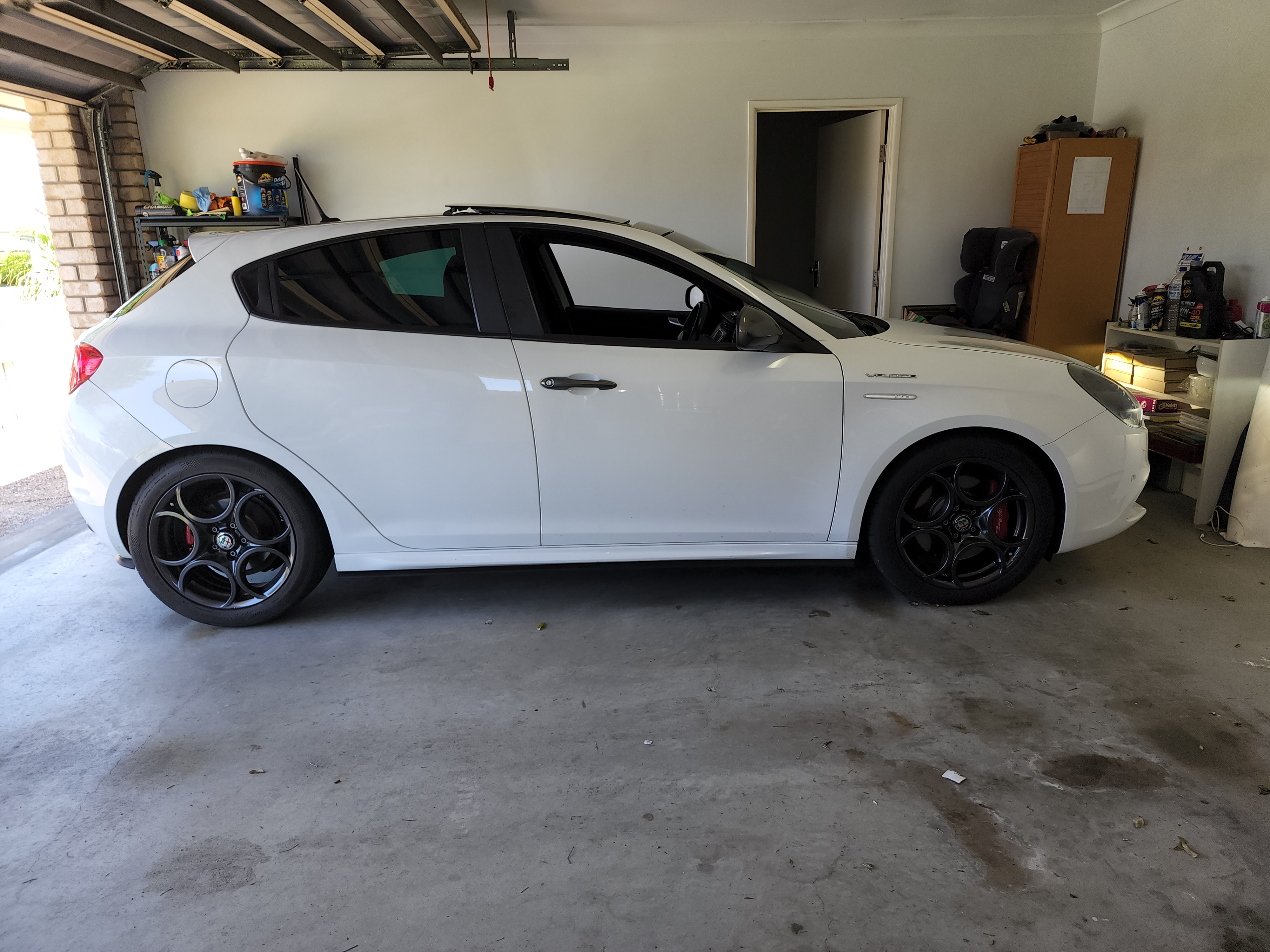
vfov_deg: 58.9
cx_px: 635
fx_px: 844
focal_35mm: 23
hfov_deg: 73.9
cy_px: 476
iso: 16
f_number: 1.8
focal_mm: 6.4
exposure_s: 1/50
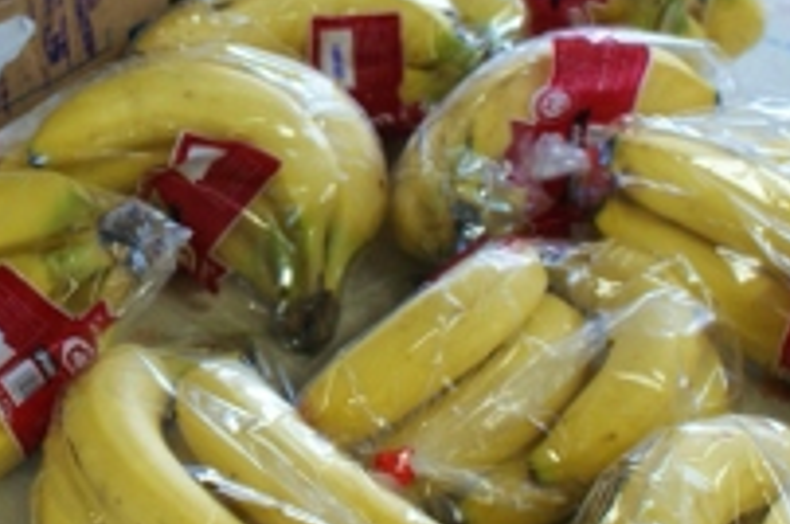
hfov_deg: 23.0
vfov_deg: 15.6
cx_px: 133
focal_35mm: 87
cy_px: 117
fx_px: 1906
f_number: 4.5
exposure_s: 1/40
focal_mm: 26
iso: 400
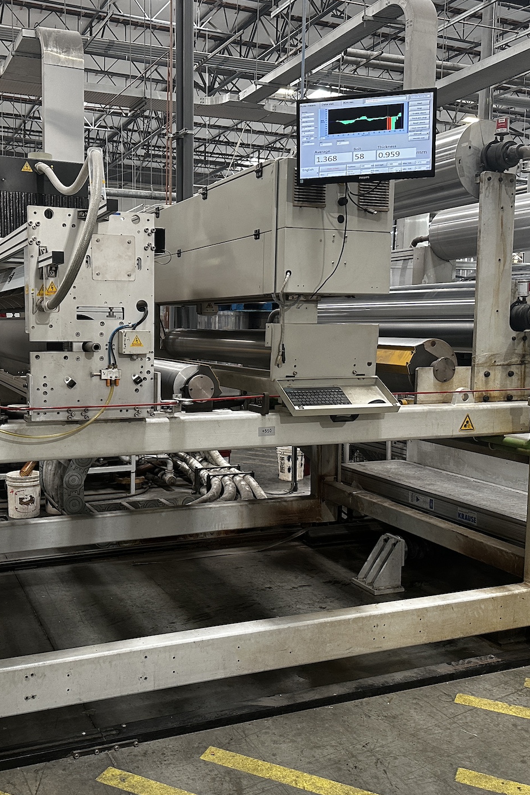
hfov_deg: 38.4
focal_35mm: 34
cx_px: 175
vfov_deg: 55.8
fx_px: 751
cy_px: 391
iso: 320
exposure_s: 1/60
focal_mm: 6.86
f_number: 1.78
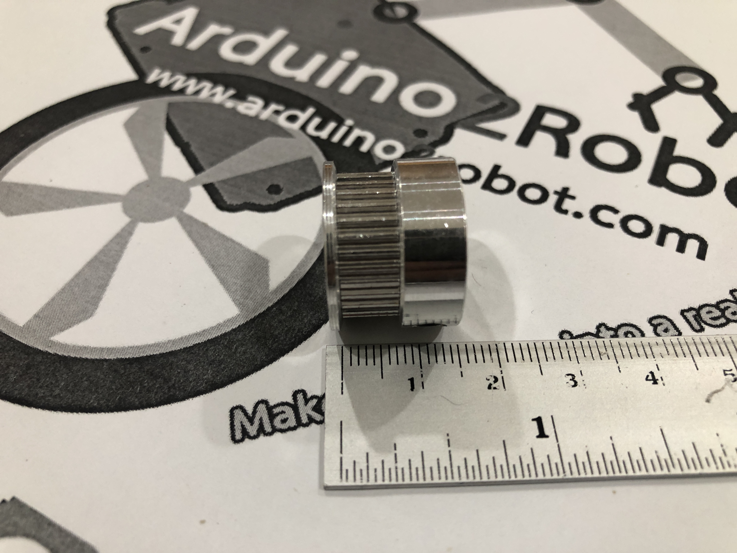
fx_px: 596
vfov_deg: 49.7
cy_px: 276
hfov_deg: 63.4
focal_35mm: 28
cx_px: 368
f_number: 1.8
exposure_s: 1/17
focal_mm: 3.99
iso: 50
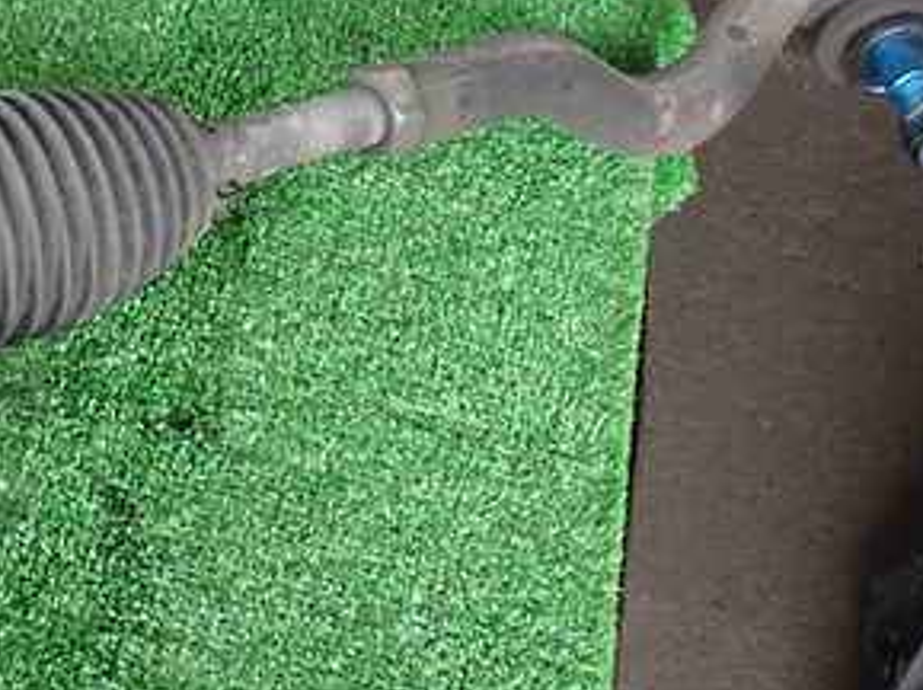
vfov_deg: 18.6
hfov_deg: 24.0
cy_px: 476
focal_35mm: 79
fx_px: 2104
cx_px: 80
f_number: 2.7
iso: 125
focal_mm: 6.83
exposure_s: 1/80
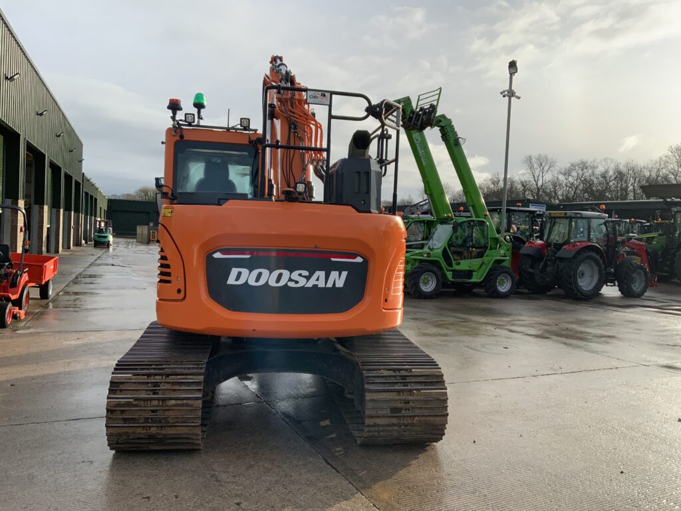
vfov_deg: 48.2
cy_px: 256
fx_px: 571
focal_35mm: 29
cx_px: 340
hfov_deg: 61.7
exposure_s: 1/1490
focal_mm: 3
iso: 16
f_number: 1.8
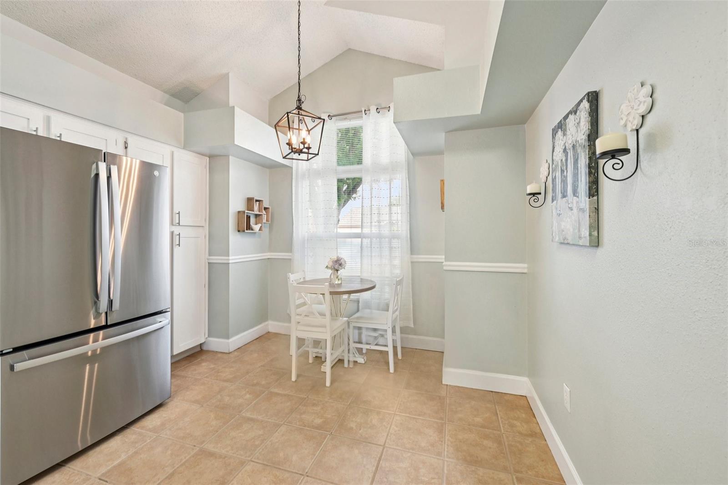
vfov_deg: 81.2
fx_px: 283
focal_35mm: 14
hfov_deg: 104.3
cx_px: 364
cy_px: 242
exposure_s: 1/30
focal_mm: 14
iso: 400
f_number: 8
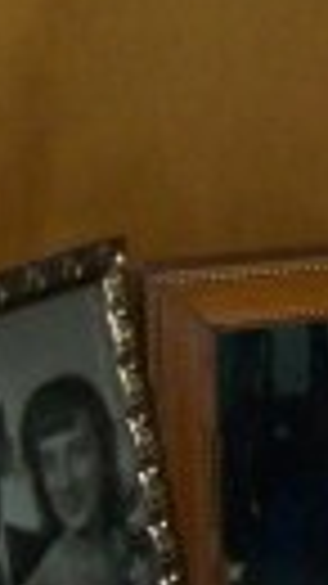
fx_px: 2616
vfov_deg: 12.4
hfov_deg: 6.6
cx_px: 912
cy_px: -133
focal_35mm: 169
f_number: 3
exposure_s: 1/73.6
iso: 200
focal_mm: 7.6
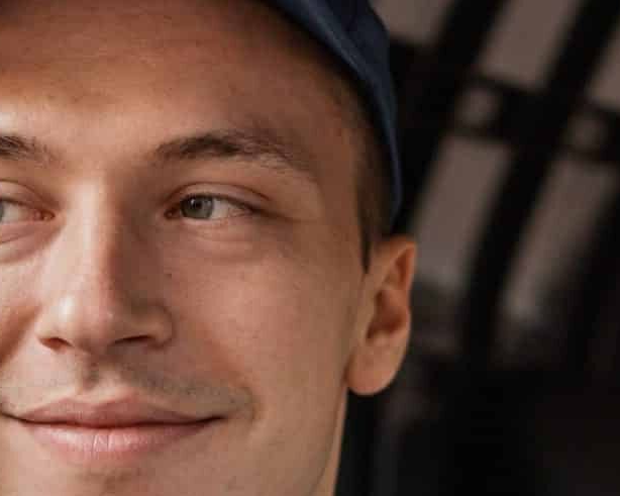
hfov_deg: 14.1
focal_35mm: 137
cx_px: 325
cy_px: 619
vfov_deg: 11.0
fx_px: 2513
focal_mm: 35
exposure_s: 1/400
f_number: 2
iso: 160
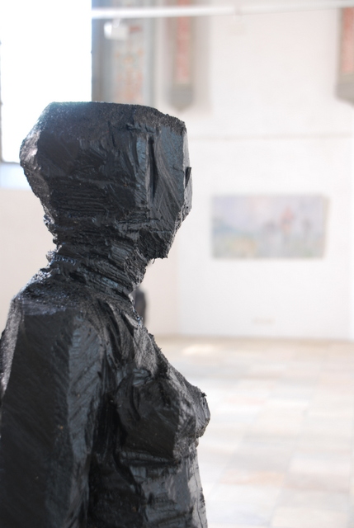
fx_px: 1014
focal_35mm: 69
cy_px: 264
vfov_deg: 29.2
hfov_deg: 19.8
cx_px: 177
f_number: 5
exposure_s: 1/2
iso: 100
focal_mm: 46
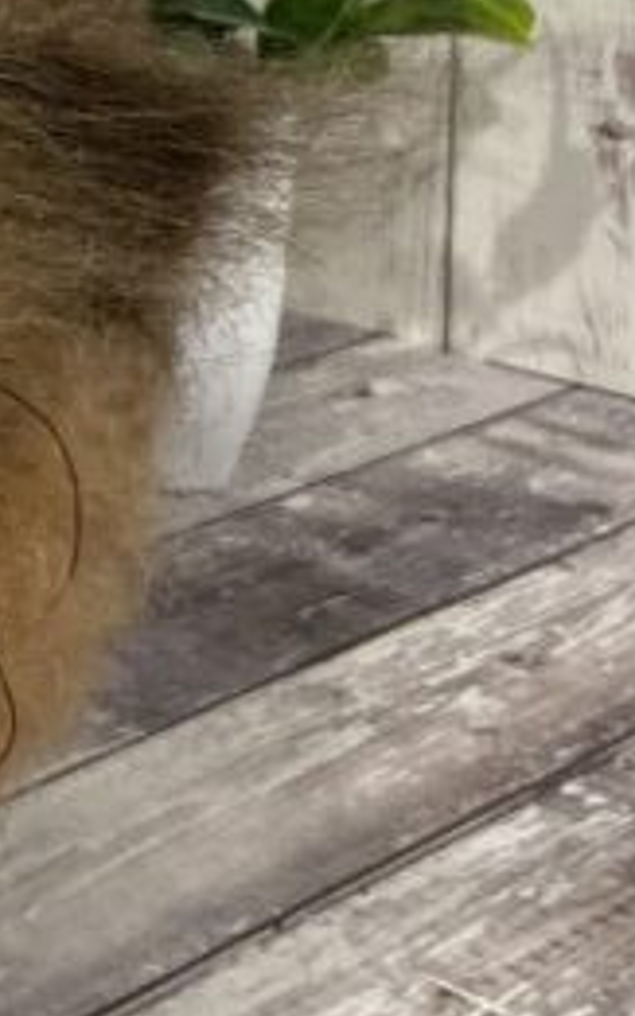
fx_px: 2992
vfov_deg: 18.2
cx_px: -327
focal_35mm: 108
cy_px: -253
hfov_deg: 11.6
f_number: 1.8
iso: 320
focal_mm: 4.25
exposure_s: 1/60
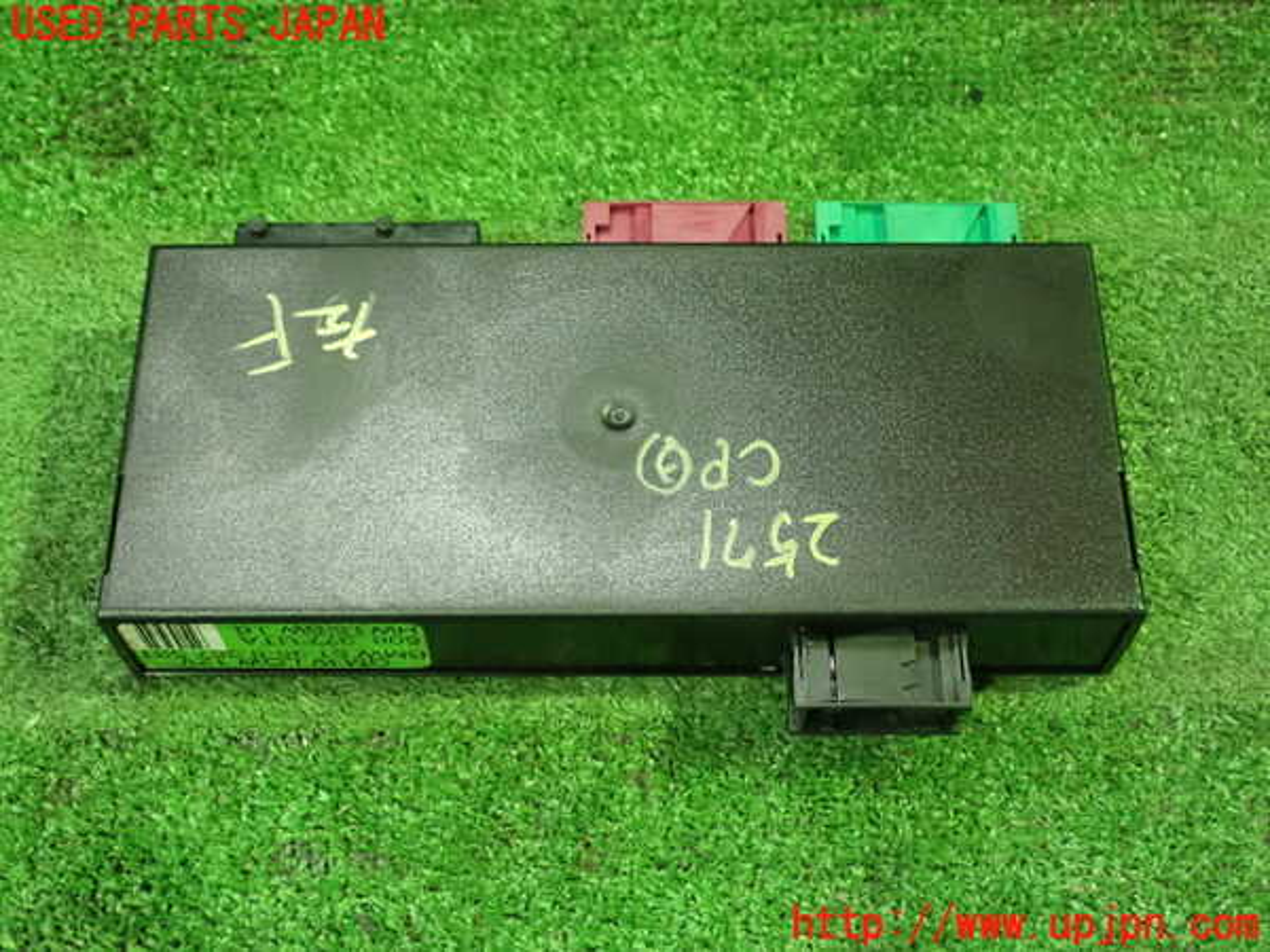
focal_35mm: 46
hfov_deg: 41.2
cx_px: 635
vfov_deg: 31.5
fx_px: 1688
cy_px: 476
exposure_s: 1/40
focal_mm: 8.41
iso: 1600
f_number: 3.1
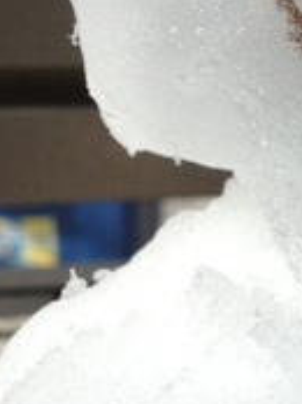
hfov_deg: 9.0
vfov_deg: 12.3
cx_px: 451
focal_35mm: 161
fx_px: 1877
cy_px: 253
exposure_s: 1/1783
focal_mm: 4.28
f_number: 2.4
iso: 50
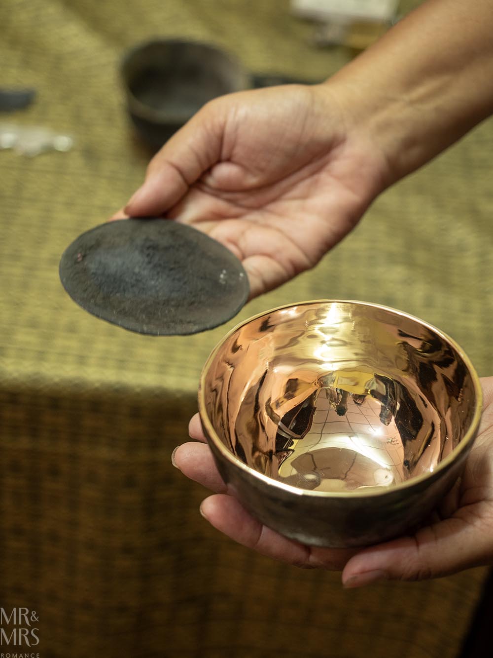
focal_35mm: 76
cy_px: 329
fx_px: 1443
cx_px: 246
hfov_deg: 19.4
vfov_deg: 25.7
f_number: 2.8
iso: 400
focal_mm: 38
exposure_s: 1/20
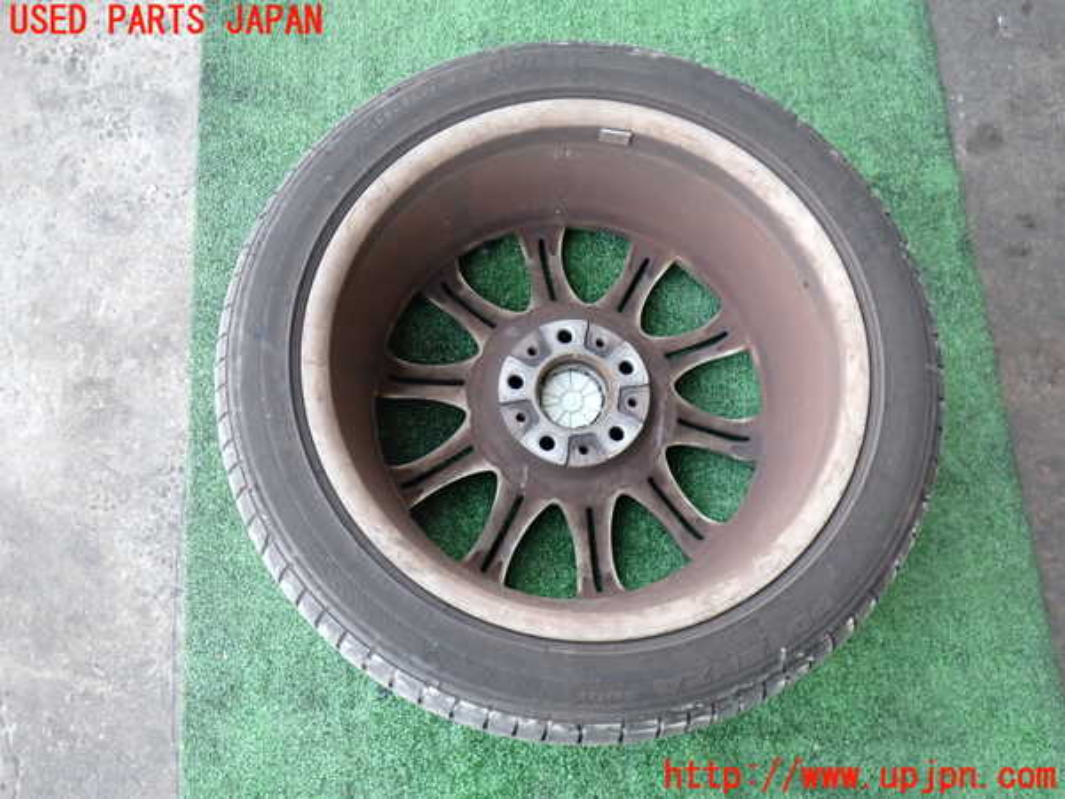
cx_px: 532
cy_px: 400
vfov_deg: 46.8
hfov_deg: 60.0
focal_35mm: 30
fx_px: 923
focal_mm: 5.4
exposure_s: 1/160
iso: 400
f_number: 2.3
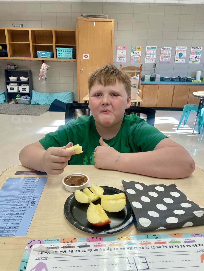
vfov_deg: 67.3
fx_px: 204
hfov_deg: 53.1
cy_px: 136
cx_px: 102
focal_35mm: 26
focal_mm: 4.2
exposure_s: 1/120
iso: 64
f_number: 1.6
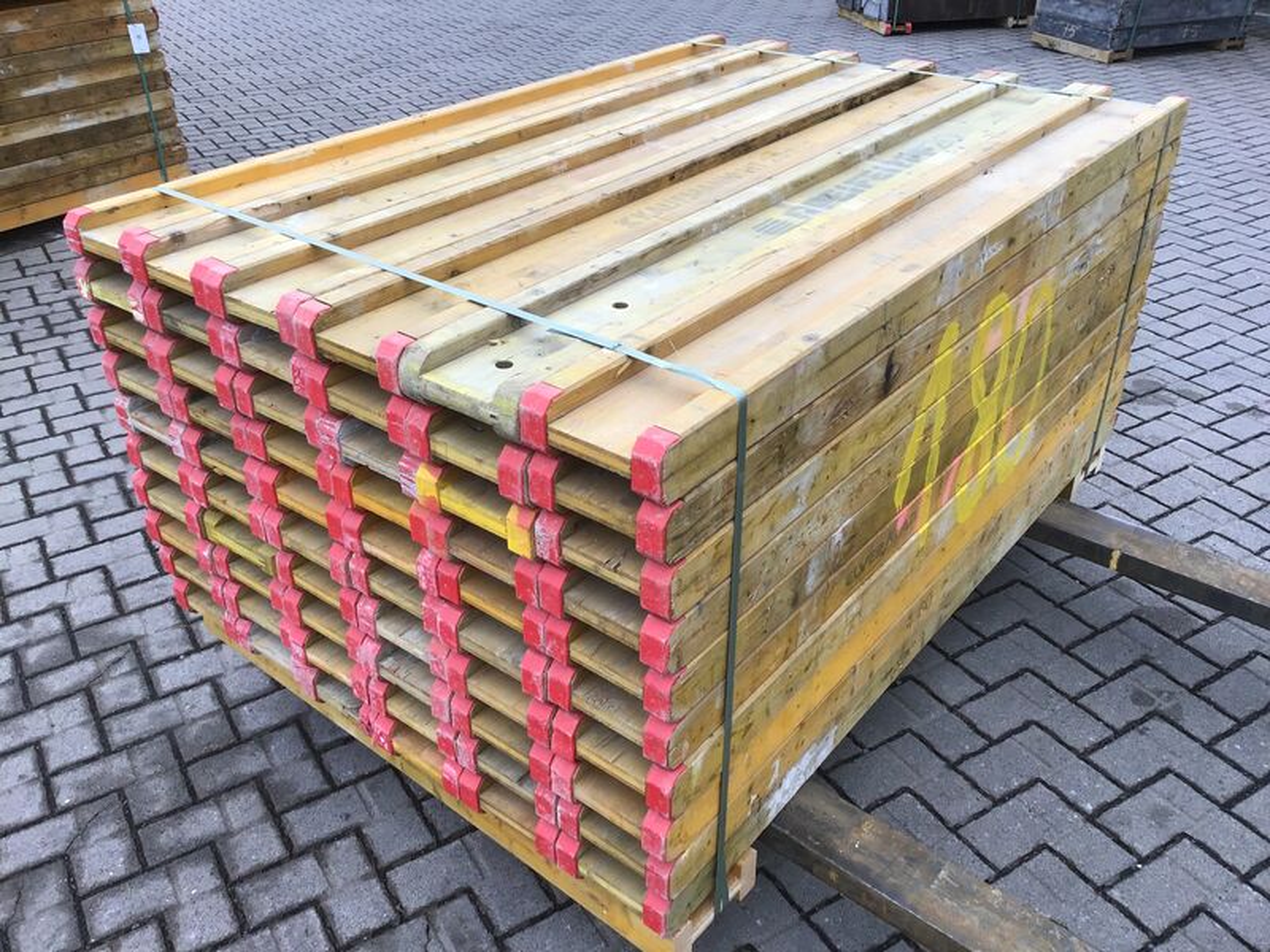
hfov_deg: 58.4
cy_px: 476
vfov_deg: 45.4
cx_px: 635
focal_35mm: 31
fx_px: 1137
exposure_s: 1/100
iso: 40
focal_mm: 3.3
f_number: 2.4
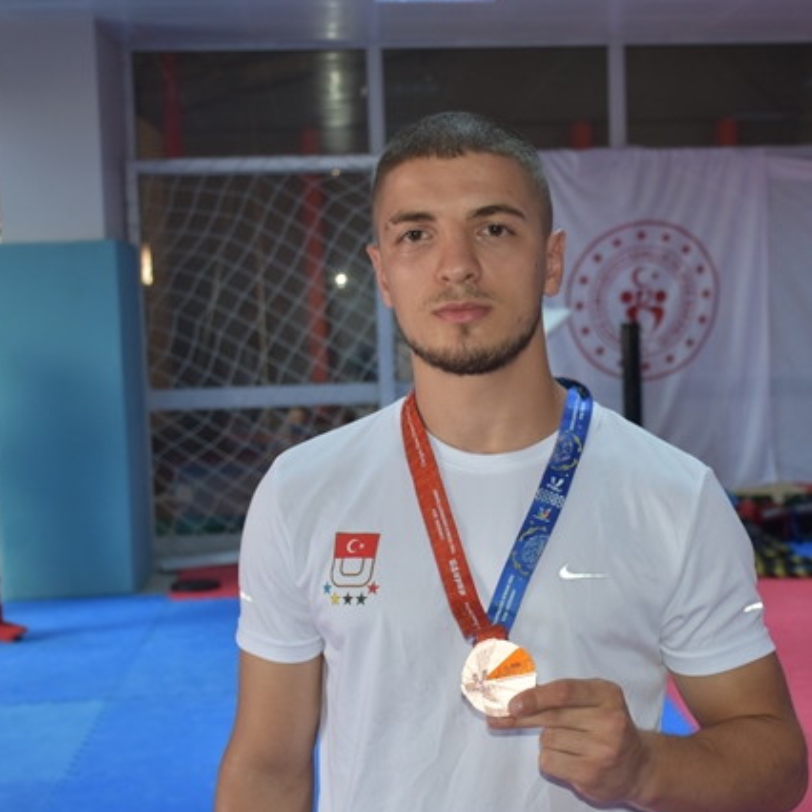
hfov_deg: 27.2
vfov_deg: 27.3
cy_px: 438
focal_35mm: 63
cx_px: 520
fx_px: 1672
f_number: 4
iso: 500
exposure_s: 1/60
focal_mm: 30
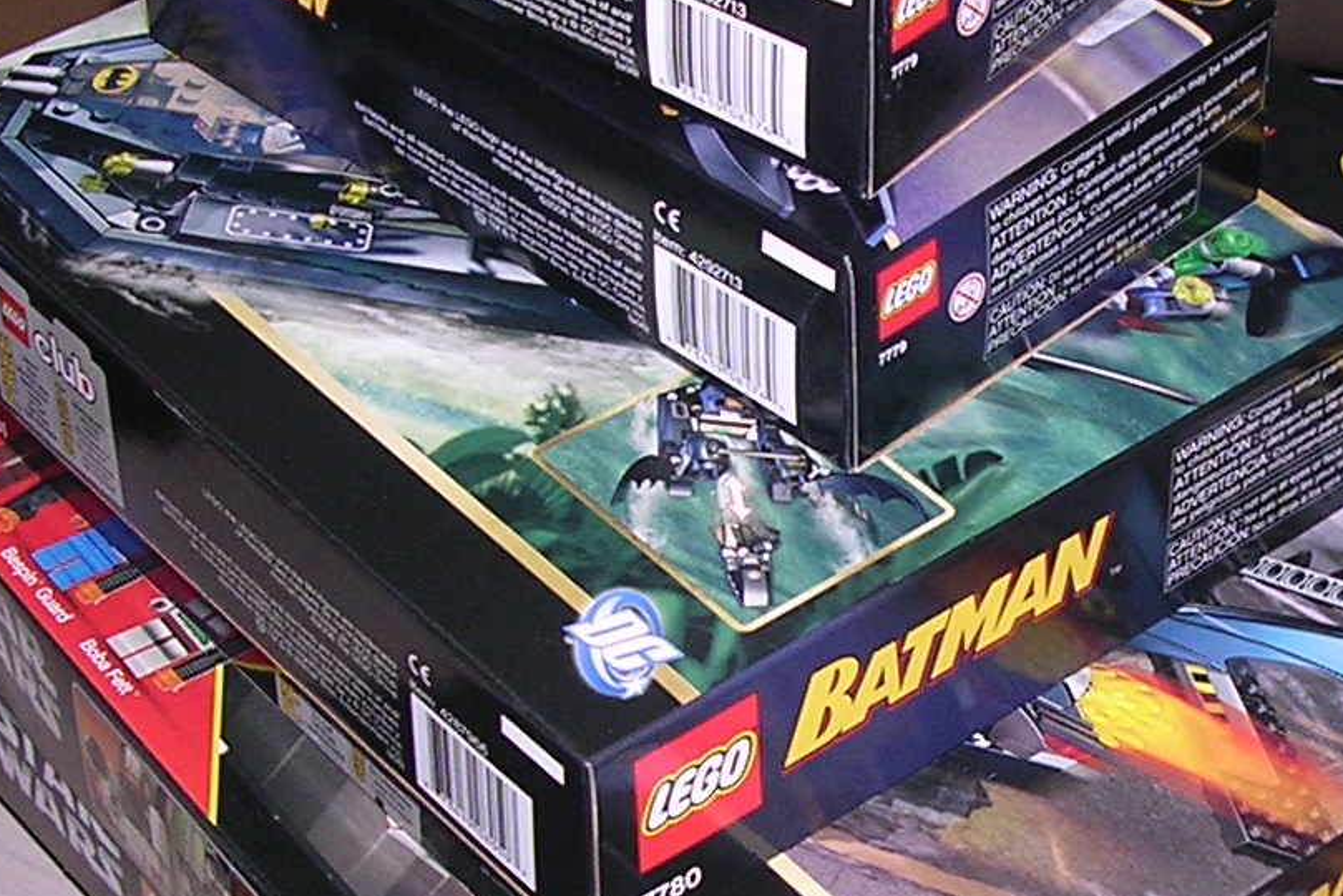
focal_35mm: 100
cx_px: 1038
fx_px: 3732
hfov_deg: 20.2
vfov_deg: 13.7
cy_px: 589
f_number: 2.8
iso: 100
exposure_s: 1/60.1
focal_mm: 5.8
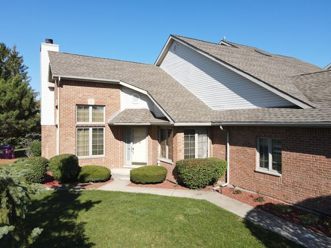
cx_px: 166
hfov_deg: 71.6
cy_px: 124
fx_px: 229
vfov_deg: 56.8
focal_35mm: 24
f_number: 2.8
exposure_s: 1/640
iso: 100
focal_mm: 4.5
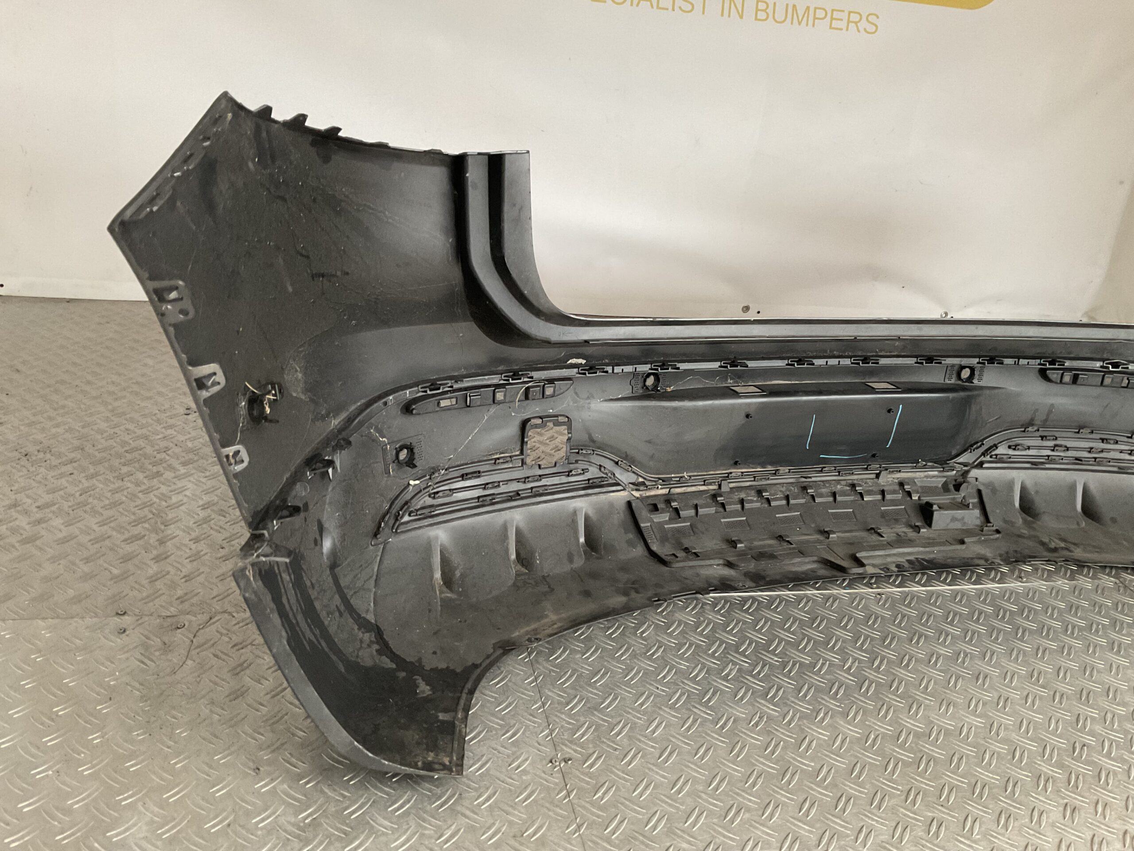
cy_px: 426
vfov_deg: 48.2
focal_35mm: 29
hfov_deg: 61.7
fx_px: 950
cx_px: 567
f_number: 1.8
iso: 200
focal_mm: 3
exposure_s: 1/50
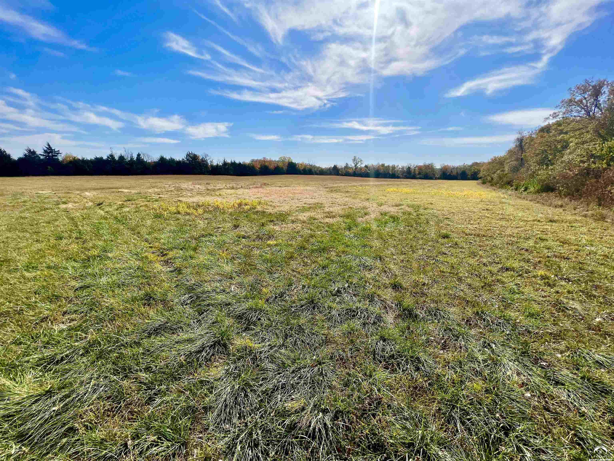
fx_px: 231
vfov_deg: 89.9
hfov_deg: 106.2
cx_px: 307
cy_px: 230
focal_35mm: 13
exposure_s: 1/4065
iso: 32
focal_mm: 1.57
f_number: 1.8
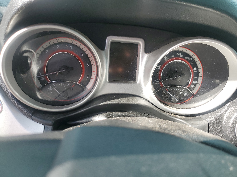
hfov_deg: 67.3
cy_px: 88
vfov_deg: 53.1
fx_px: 178
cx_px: 118
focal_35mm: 26
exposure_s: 1/278
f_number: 1.5
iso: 50
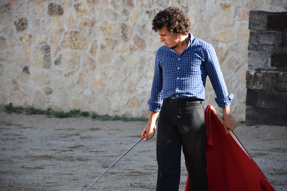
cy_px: 96
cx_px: 144
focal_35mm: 210
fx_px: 1674
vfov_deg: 6.5
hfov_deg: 9.8
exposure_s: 1/800
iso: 800
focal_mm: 140
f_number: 5.6
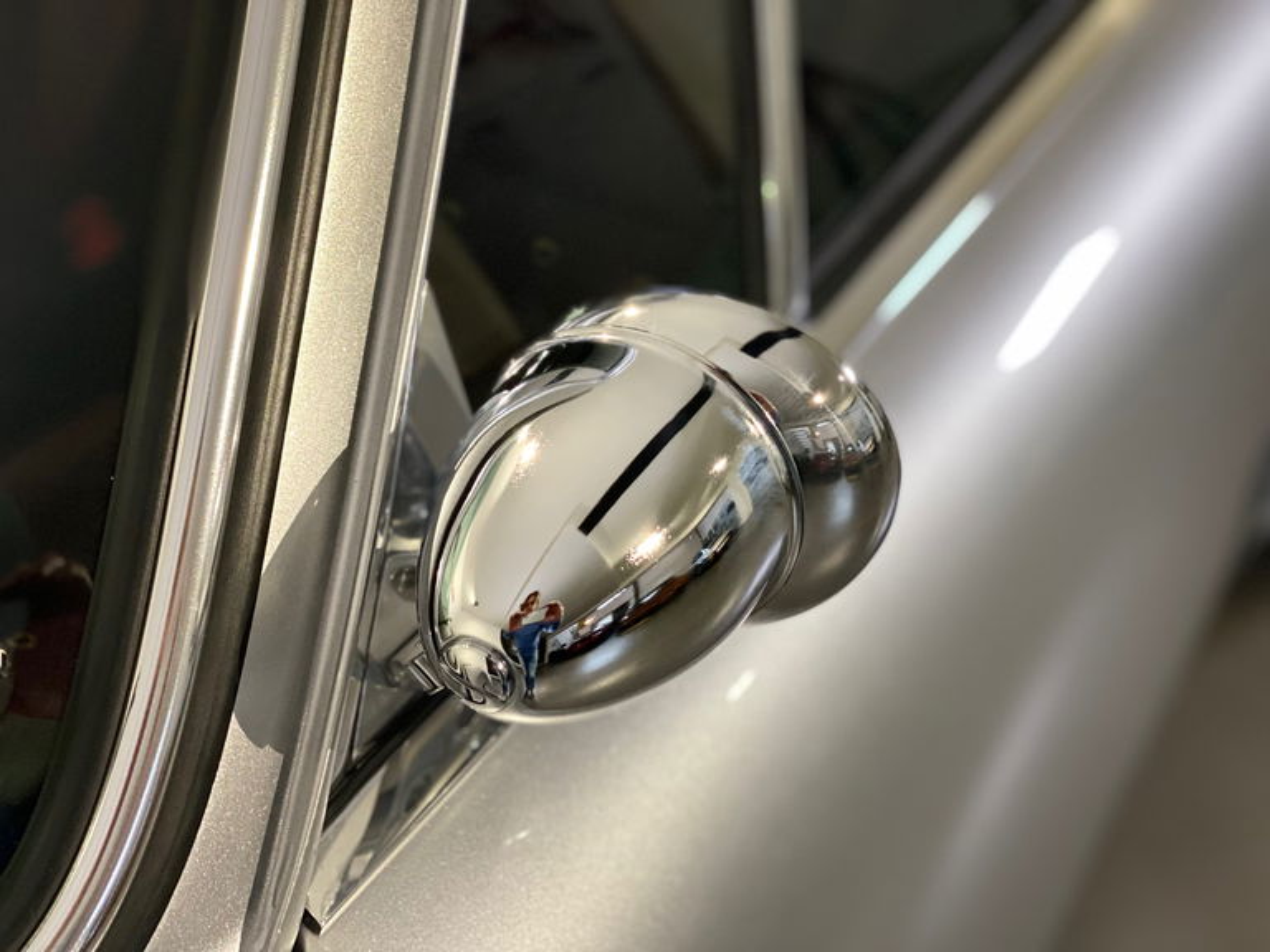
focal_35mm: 52
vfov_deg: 28.0
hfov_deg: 36.8
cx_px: 635
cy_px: 476
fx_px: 1908
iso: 250
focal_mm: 6
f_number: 2
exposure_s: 1/33
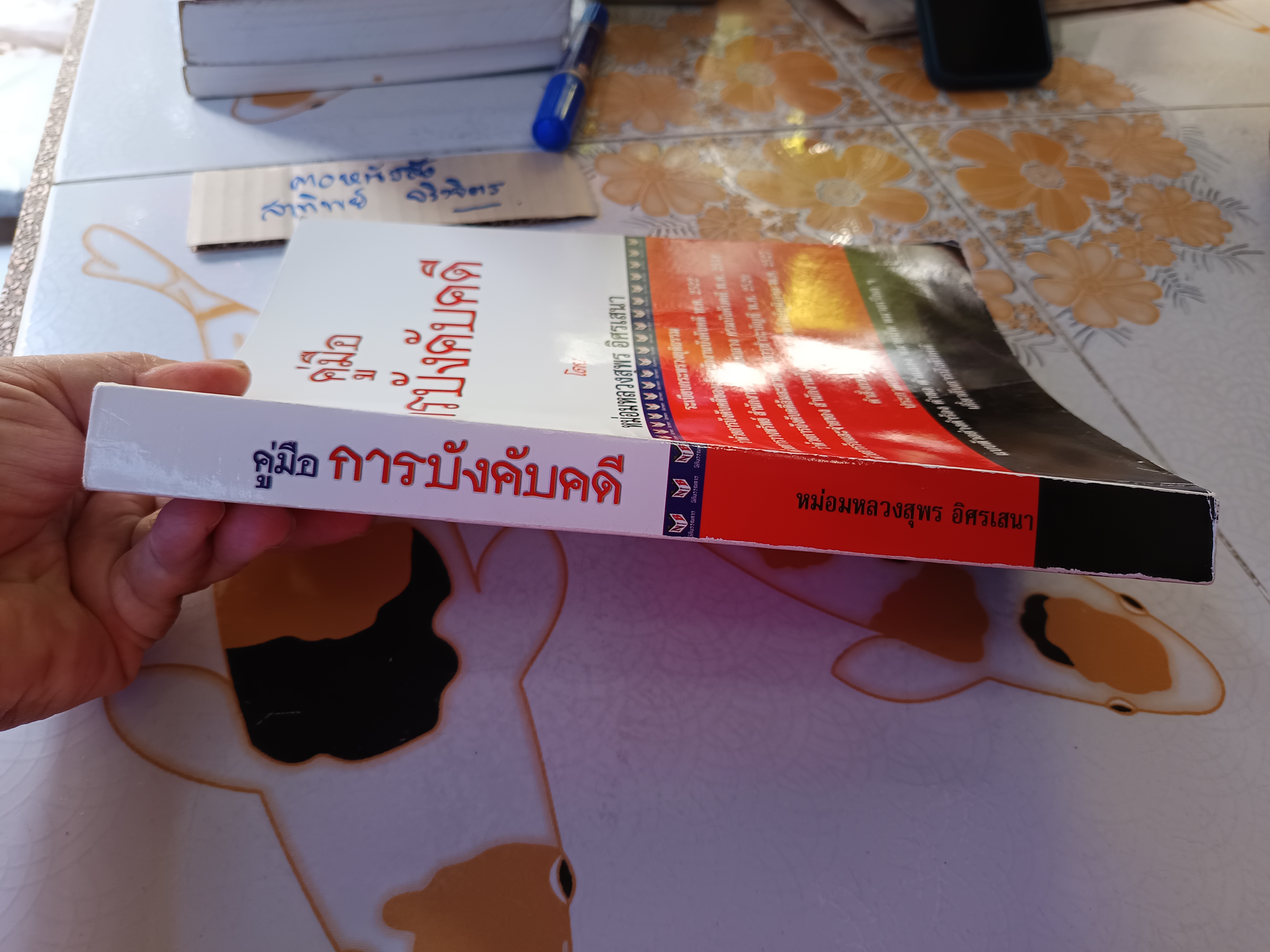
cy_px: 476
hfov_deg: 71.6
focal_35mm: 24
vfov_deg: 56.8
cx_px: 635
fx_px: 881
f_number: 1.7
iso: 517
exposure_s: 1/50
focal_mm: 5.31
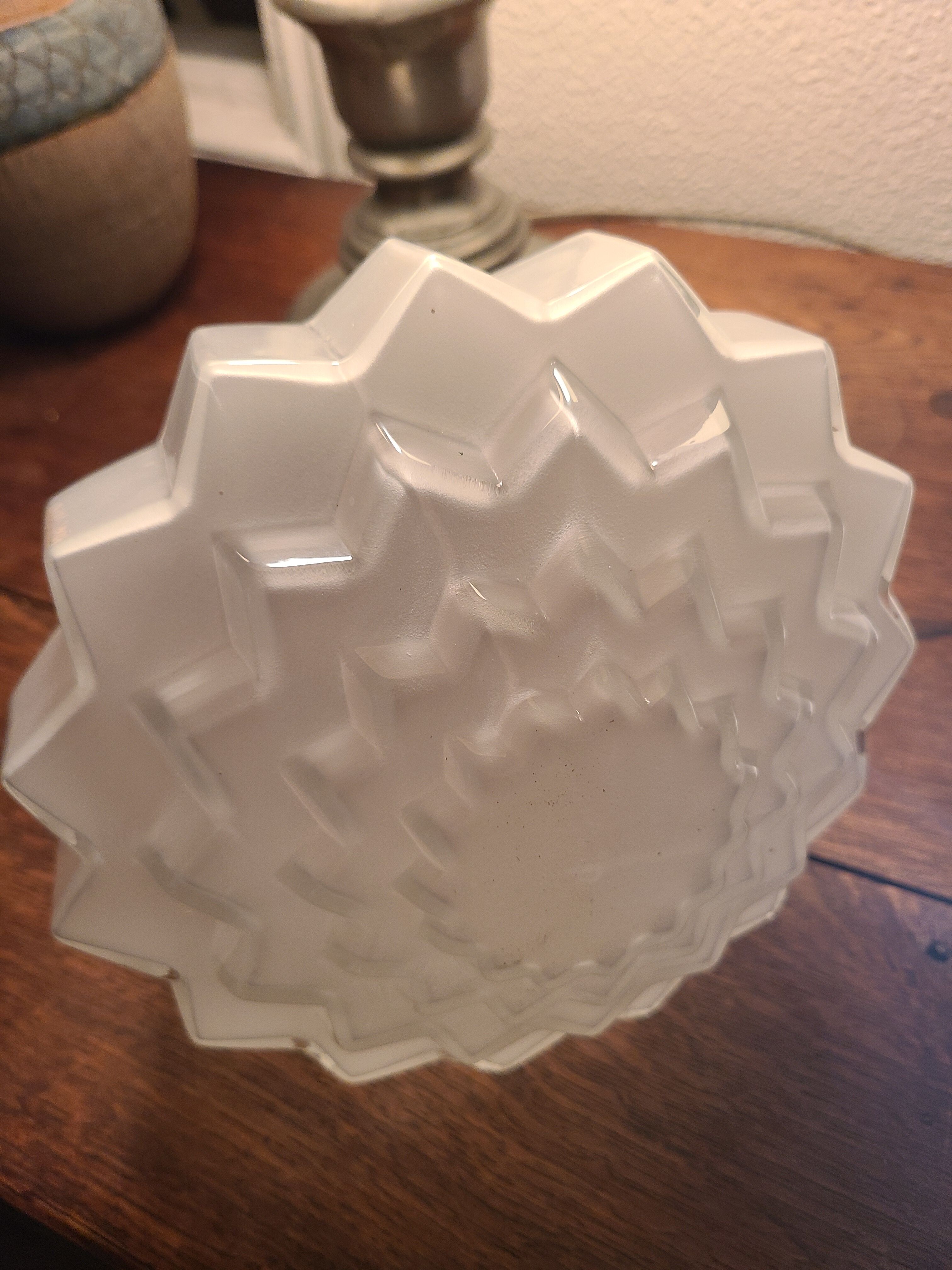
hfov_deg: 53.1
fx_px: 953
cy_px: 635
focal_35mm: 26
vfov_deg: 67.3
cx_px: 476
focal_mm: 5.4
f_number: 1.8
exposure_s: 1/50
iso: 160
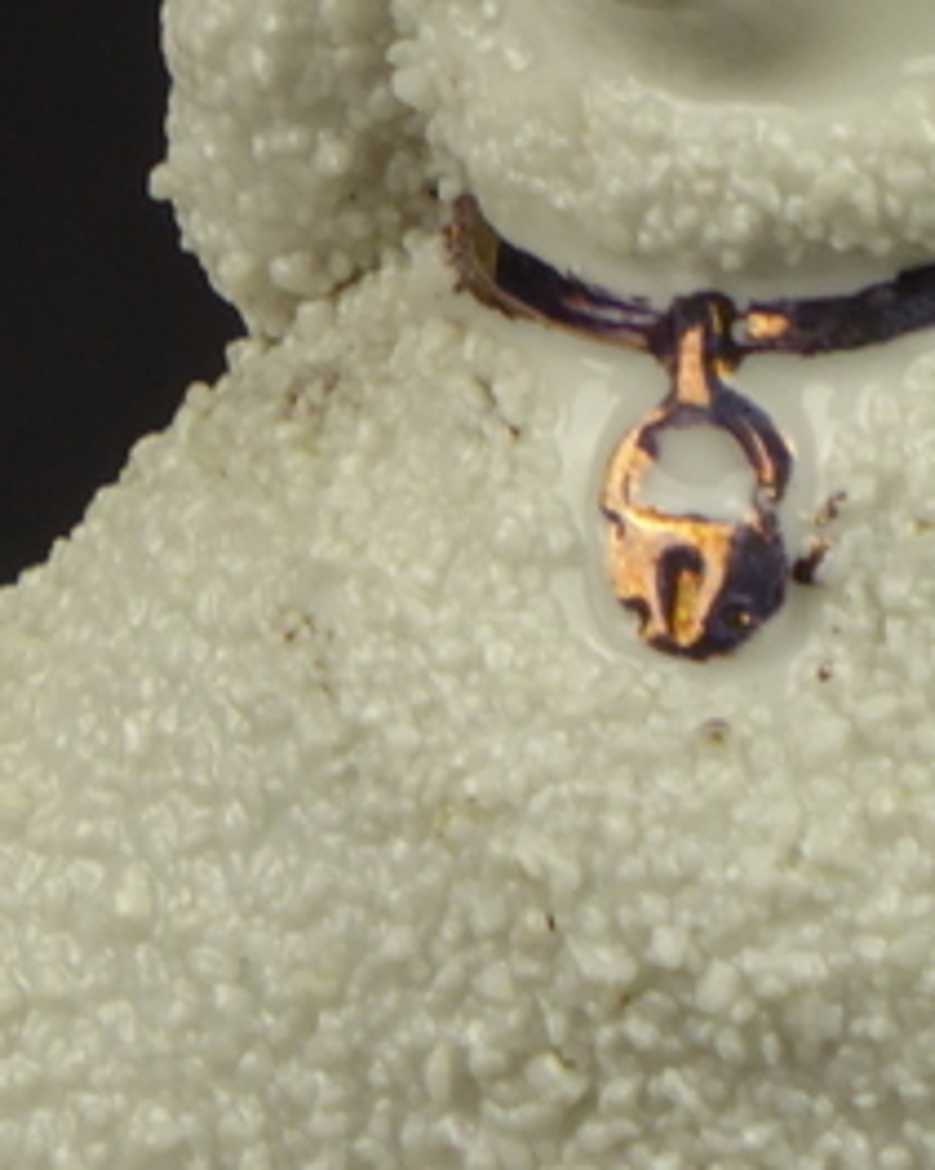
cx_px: 425
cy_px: 780
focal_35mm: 1480
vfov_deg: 1.3
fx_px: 51224
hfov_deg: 1.0
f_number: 6
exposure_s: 1/50
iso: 200
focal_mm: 71.7
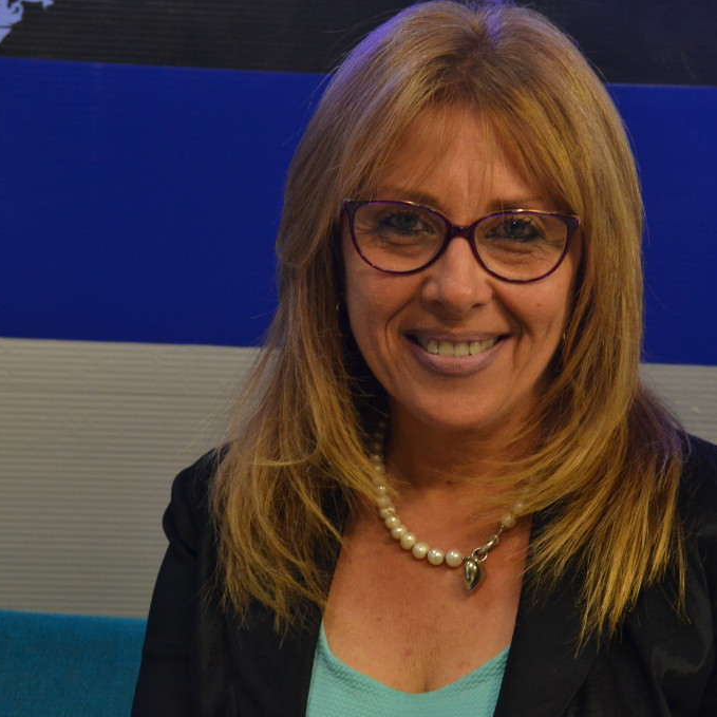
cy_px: 360
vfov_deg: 17.4
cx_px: 394
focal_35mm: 100
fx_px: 2343
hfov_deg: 17.4
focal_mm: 52
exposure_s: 1/80
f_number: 6.3
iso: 1600
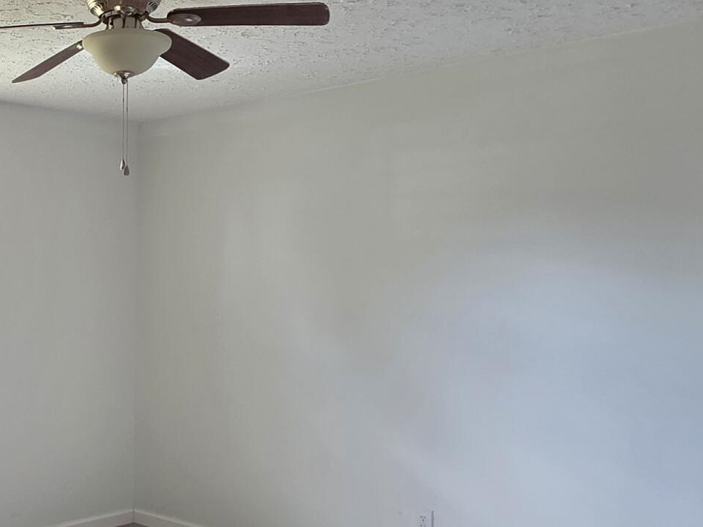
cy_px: 307
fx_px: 833
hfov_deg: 37.9
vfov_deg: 35.0
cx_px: -77
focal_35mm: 41
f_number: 1.9
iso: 160
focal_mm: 2.2
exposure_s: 1/120
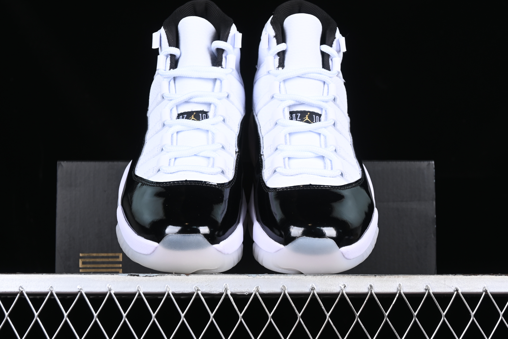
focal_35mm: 75
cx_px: 254
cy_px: 170
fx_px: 1058
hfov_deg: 27.0
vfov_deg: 18.2
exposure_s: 1/80
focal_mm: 50
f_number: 7.1
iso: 160
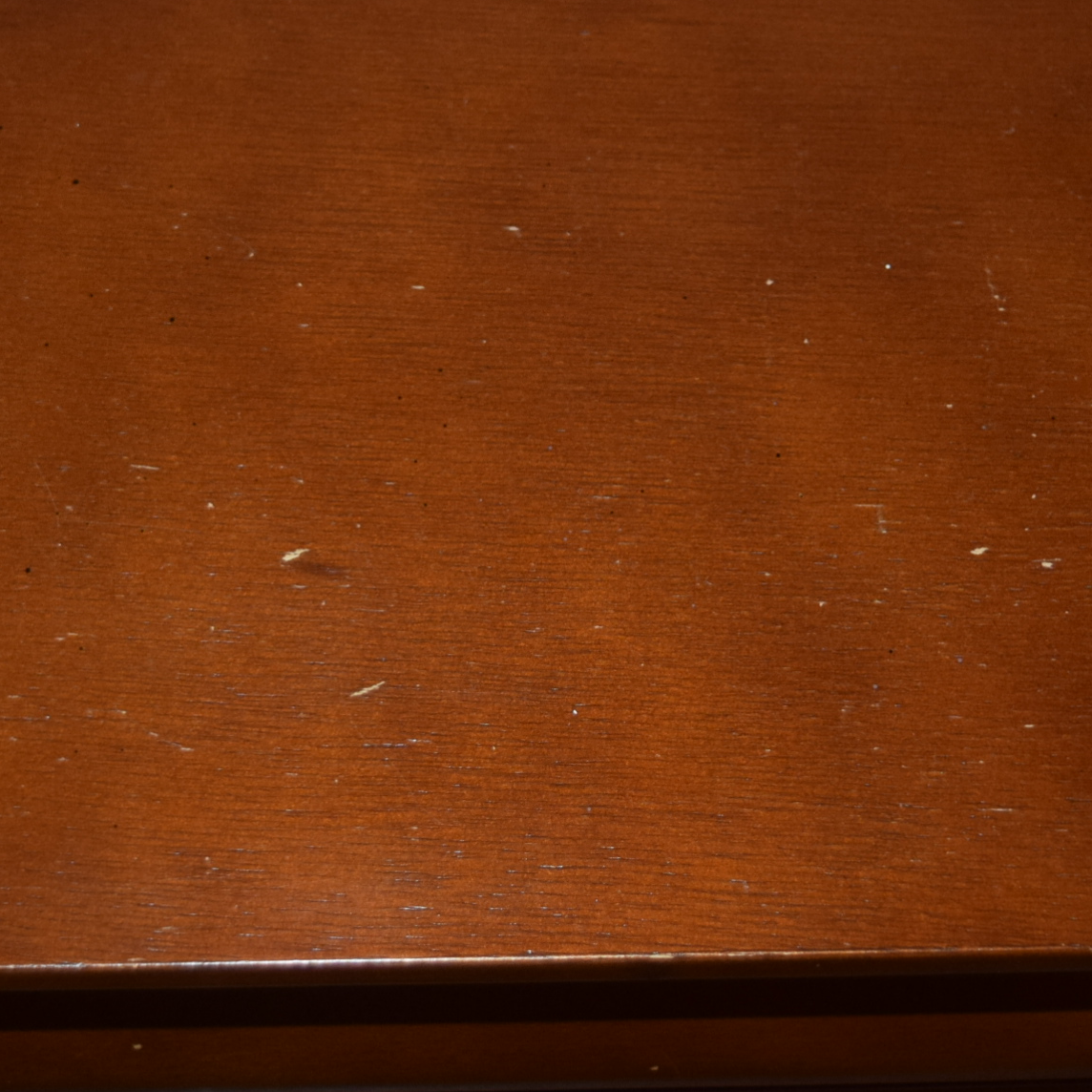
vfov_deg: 19.2
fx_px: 3216
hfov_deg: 19.3
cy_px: 291
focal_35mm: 90
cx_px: 548
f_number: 4
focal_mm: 27
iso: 1100
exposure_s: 1/60
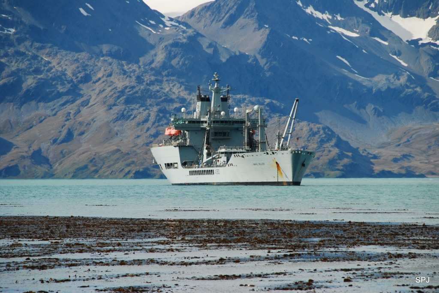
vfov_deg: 4.6
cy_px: 146
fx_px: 3662
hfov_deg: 6.9
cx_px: 220
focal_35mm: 300
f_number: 8
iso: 250
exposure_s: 1/320
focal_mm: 200
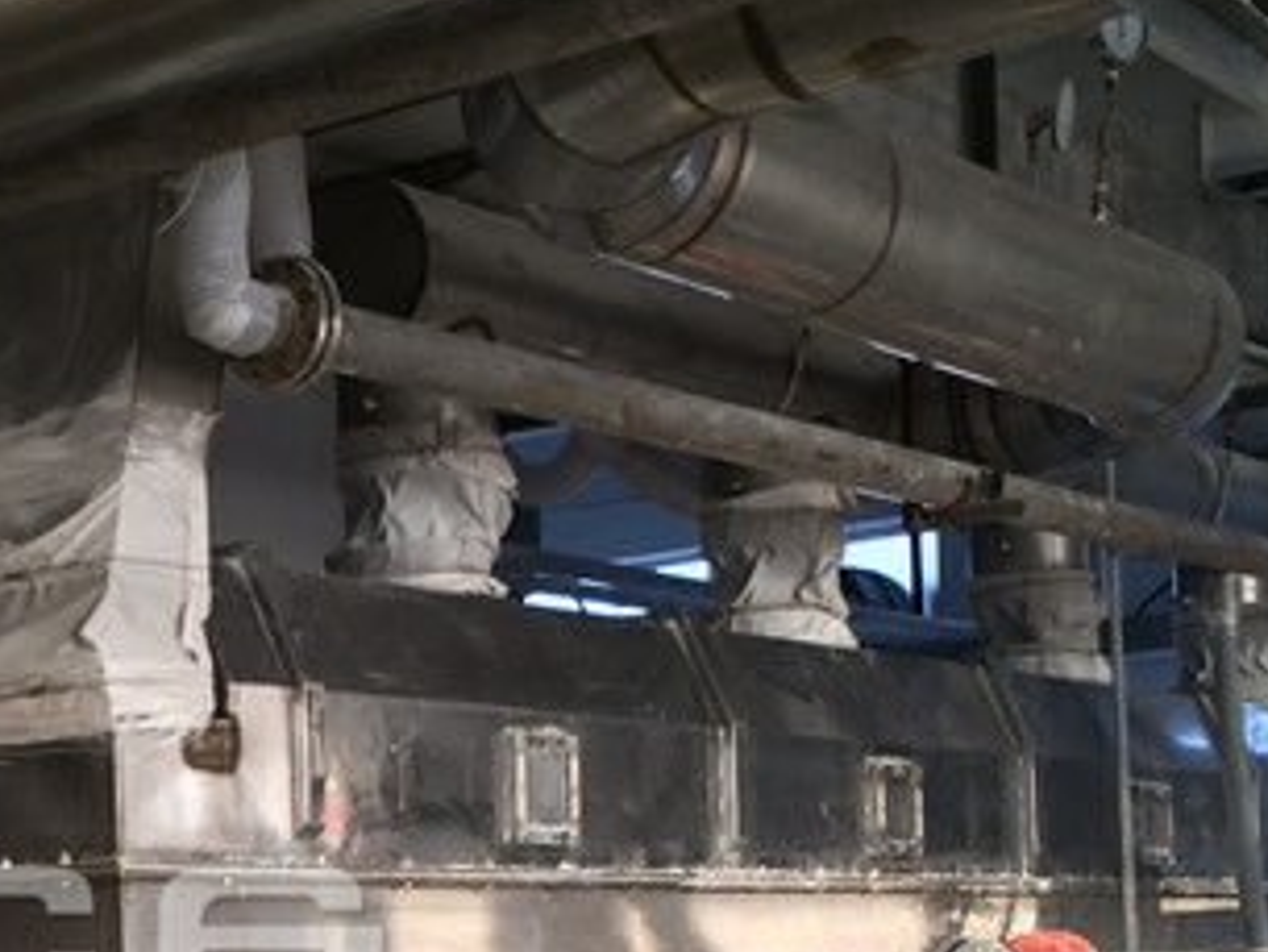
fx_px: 2785
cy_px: 1019
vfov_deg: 18.7
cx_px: 158
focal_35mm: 76
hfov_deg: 25.0
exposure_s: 1/120
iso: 64
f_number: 2.2
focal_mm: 4.15
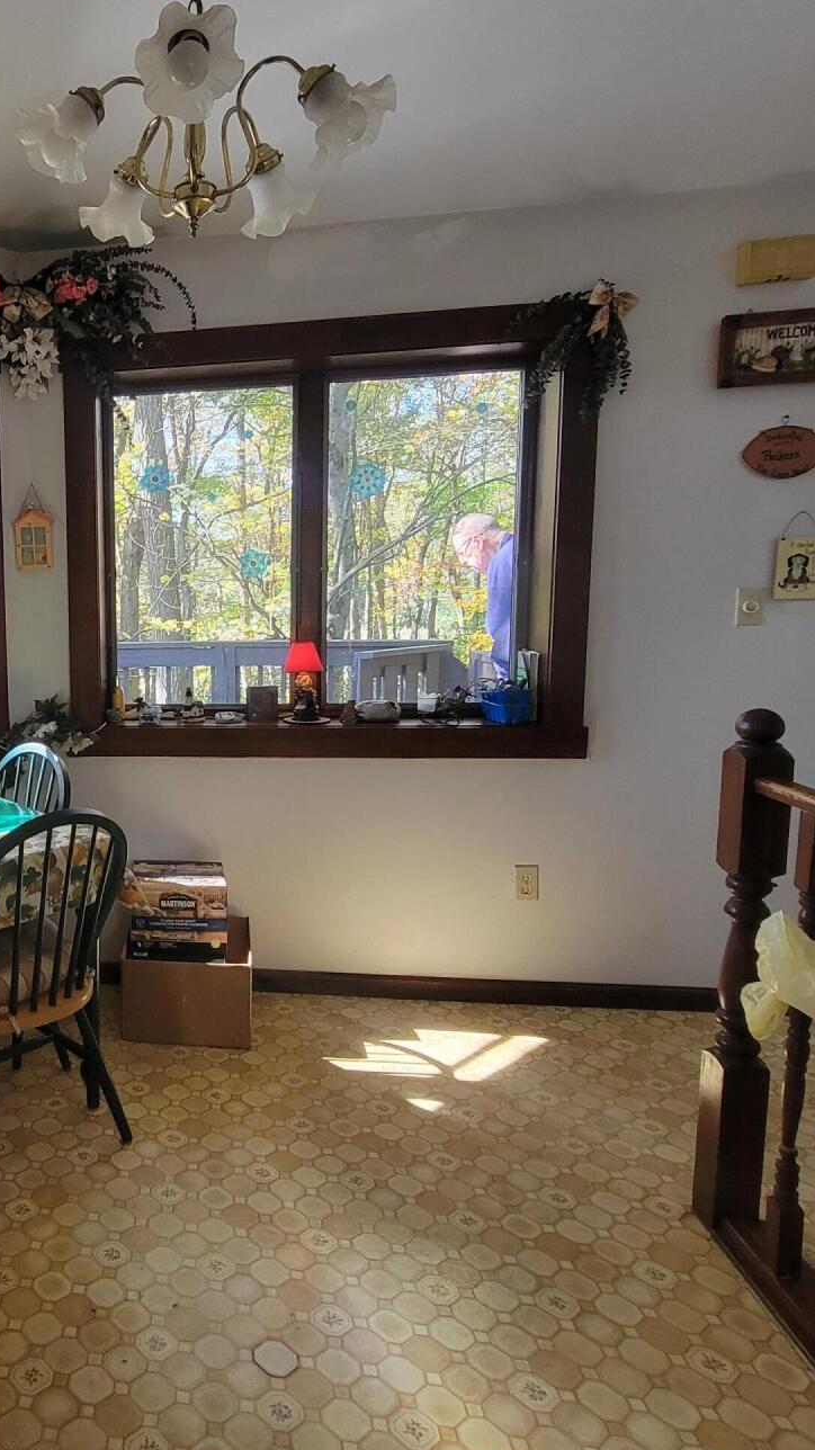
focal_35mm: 22
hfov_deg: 45.2
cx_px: 39
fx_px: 846
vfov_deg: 81.2
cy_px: 711
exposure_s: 1/60
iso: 200
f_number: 2.2
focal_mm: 2.2
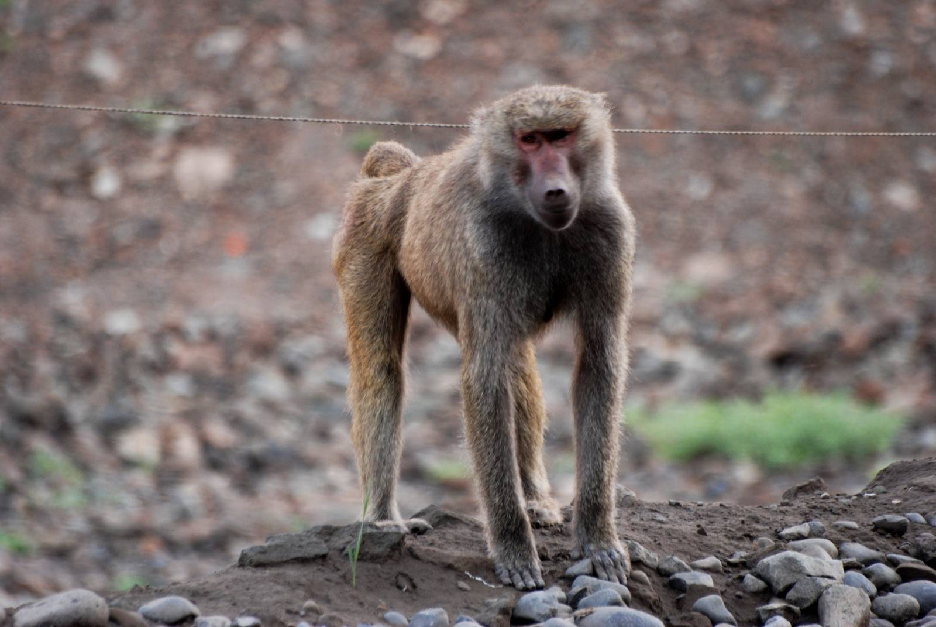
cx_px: 468
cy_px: 314
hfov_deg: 4.6
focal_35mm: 450
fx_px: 11714
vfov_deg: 3.1
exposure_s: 1/100
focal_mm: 300
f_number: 5.6
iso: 400
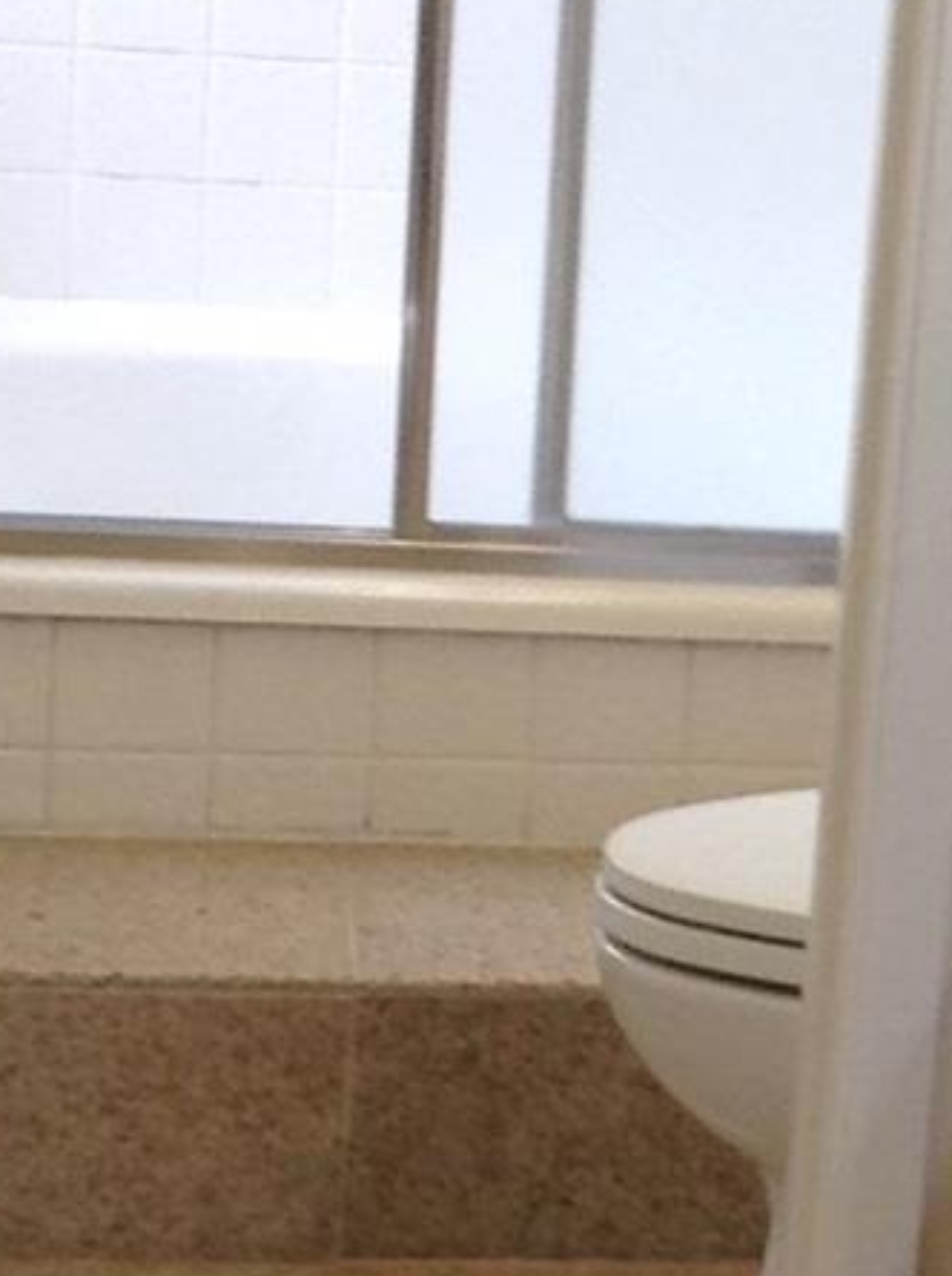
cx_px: 1419
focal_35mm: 171
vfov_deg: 11.6
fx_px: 6292
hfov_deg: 8.5
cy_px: 422
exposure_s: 1/30
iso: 32
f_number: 2.4
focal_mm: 3.3
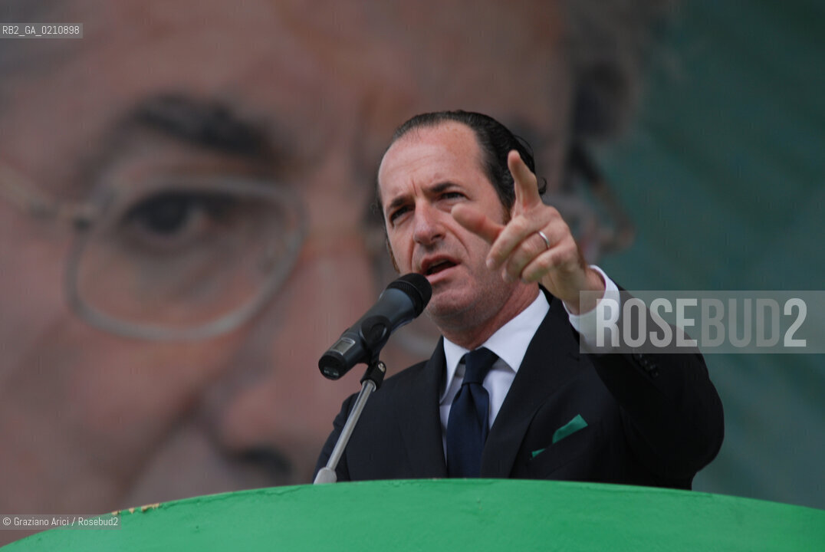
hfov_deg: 6.5
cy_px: 276
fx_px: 7226
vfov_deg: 4.4
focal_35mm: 315
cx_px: 412
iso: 200
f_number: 5.6
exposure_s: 1/400
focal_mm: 210
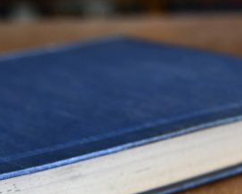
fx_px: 867
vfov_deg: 12.7
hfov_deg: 15.7
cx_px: 24
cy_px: 153
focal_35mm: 121
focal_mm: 26
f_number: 4
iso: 900
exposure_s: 1/125
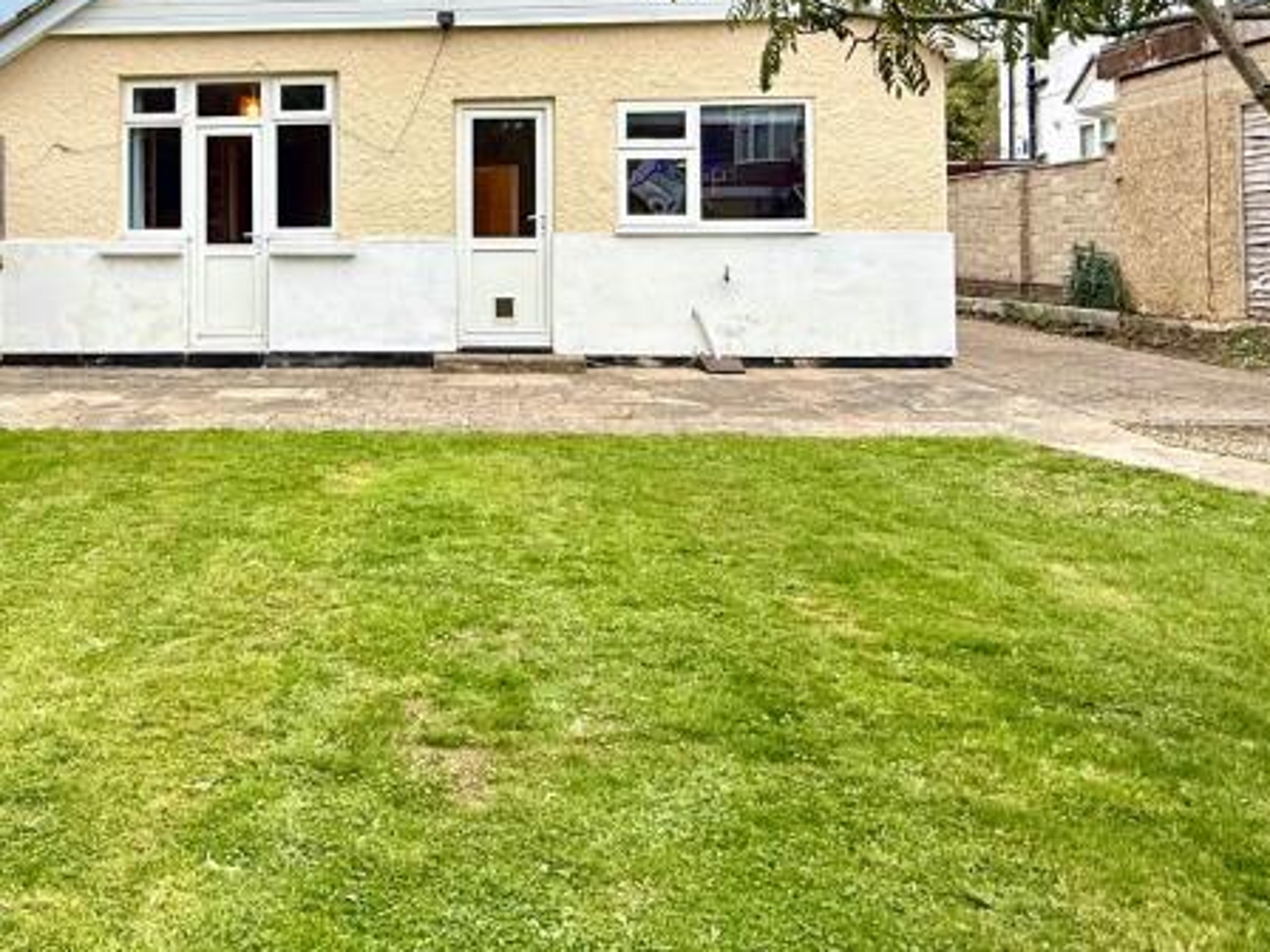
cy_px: 232
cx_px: 360
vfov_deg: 42.7
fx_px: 1174
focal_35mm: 32
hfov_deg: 54.8
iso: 50
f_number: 2.2
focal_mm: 2.22
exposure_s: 1/99
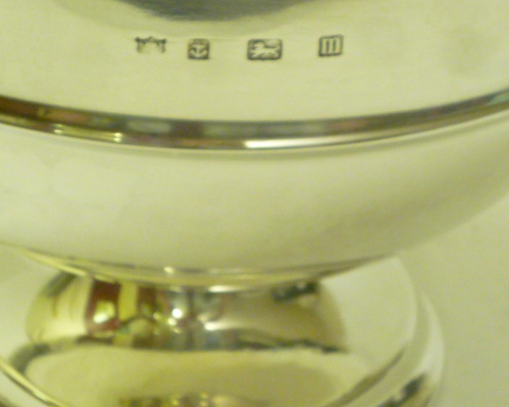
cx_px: 249
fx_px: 2003
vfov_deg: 11.6
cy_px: 203
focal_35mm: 133
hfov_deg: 14.5
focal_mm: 11.5
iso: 400
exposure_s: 1/25
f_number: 5.2
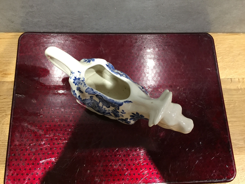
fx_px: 205
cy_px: 92
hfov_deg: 61.7
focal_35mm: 29
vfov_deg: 48.2
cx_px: 122
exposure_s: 1/33
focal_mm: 4.15
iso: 200
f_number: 2.2
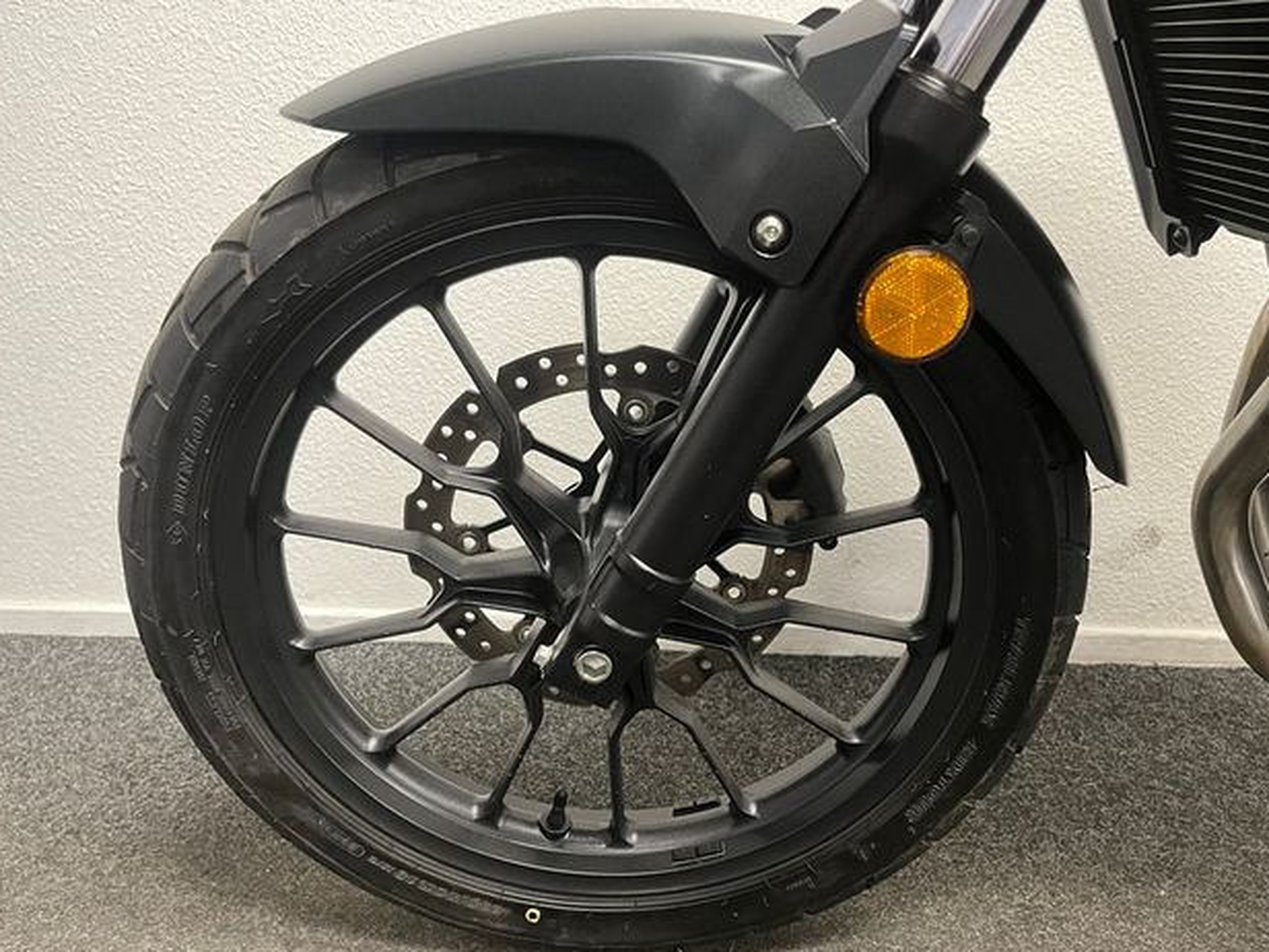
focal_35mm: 27
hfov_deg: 65.3
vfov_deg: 51.4
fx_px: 990
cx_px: 639
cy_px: 478
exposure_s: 1/50
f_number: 1.6
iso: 320
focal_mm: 5.1
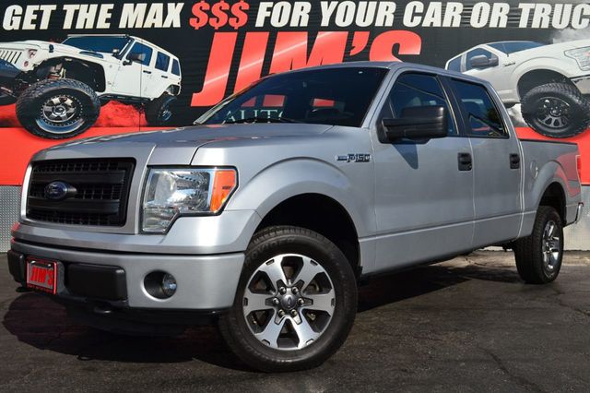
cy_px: 196
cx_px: 295
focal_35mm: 38
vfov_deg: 35.5
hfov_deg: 51.3
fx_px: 614
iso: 220
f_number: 11
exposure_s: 1/500
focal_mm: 25
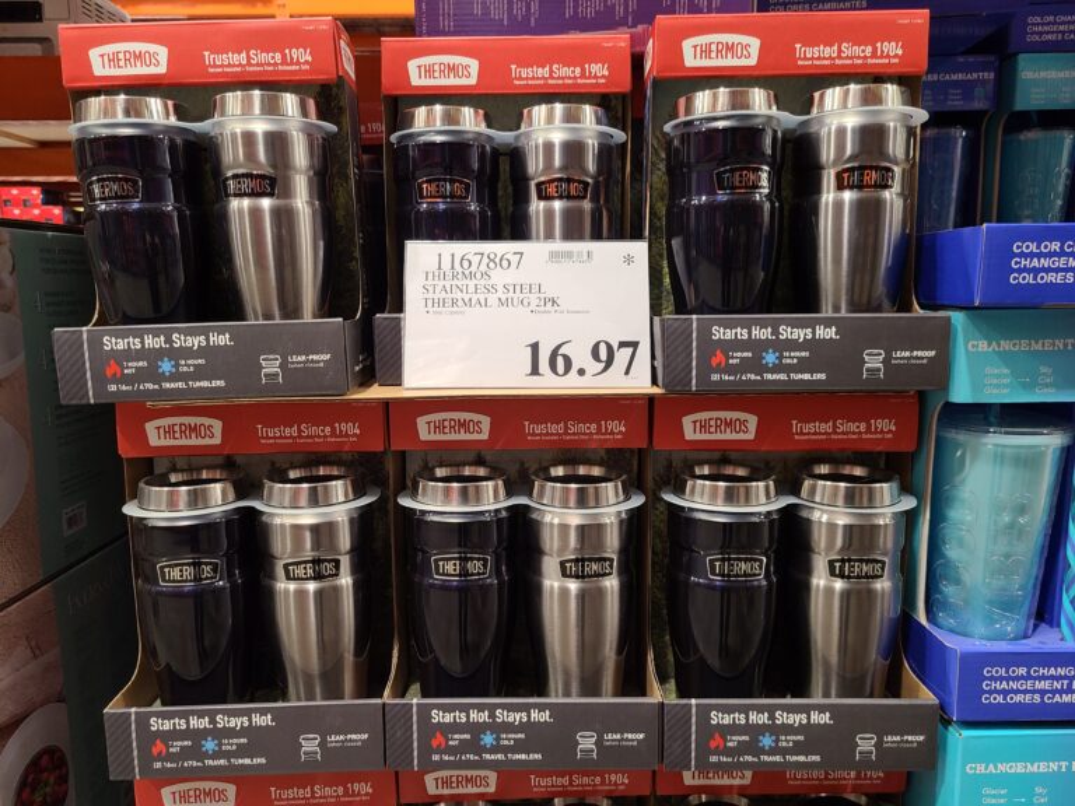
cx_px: 538
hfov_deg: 67.3
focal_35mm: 26
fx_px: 807
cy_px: 403
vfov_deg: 53.1
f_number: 1.8
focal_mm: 5.4
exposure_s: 1/60
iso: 200
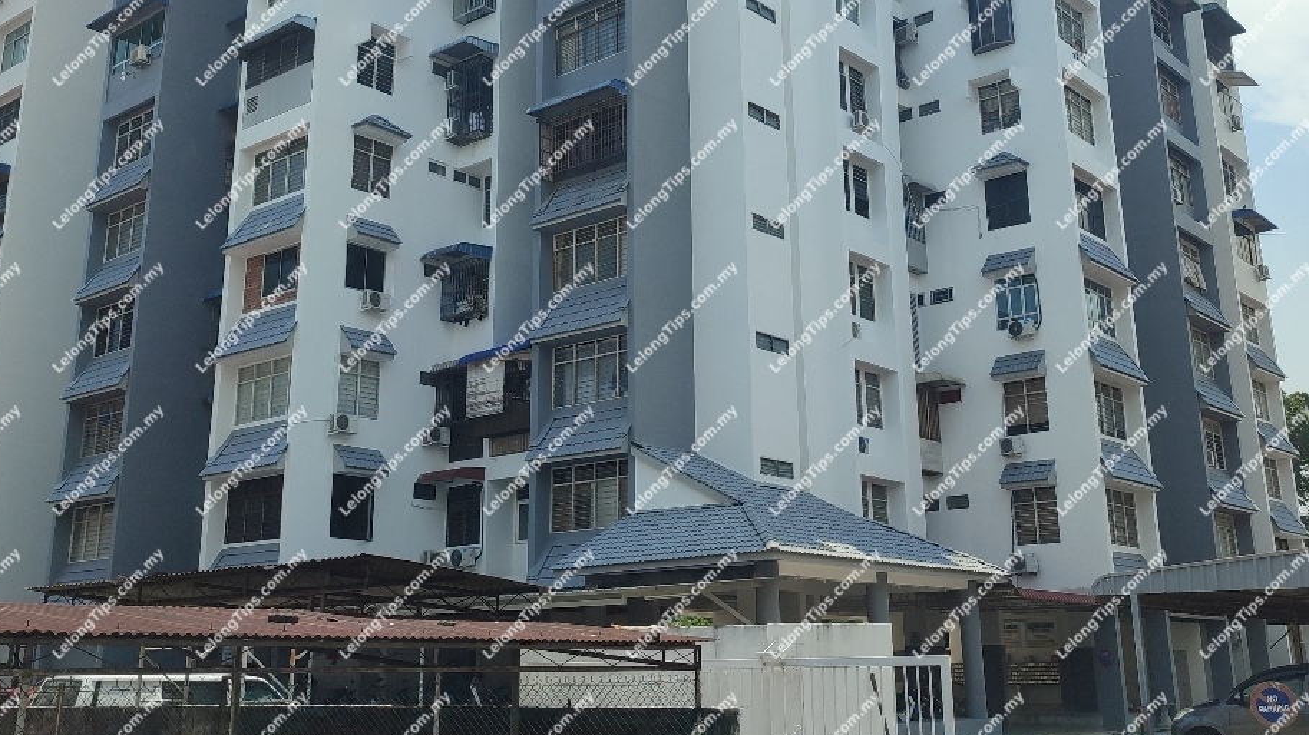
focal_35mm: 38
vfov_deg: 30.8
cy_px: 213
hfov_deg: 52.8
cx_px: 662
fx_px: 1319
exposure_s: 1/941
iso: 50
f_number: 1.9
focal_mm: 6.04
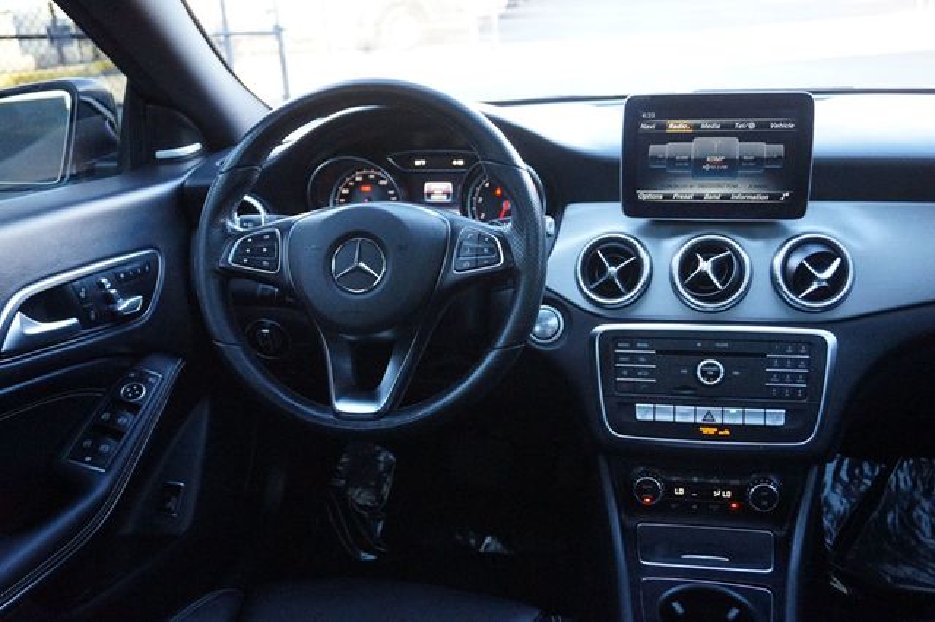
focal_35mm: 36
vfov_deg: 36.8
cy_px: 311
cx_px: 468
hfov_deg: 53.2
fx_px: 934
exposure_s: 1/160
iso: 3200
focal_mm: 24
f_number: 4.5
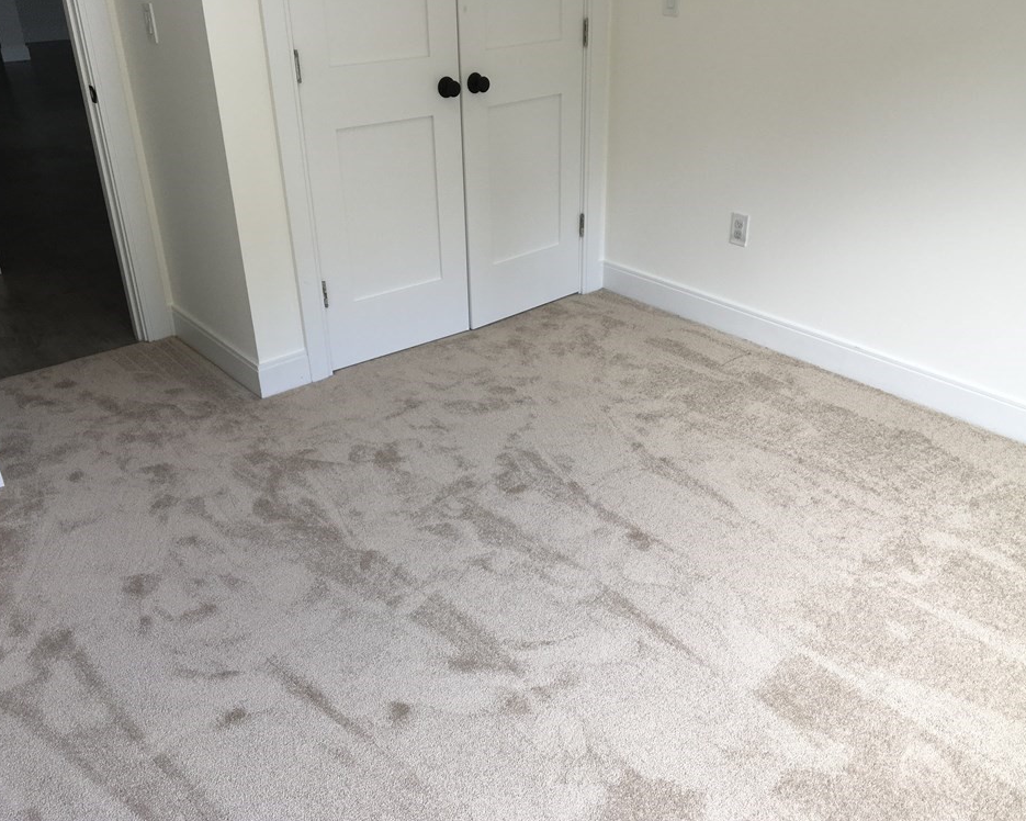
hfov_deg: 57.2
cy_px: 417
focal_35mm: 31
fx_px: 941
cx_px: 532
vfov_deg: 47.1
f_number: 2.2
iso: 25
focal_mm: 4.15
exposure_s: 1/35
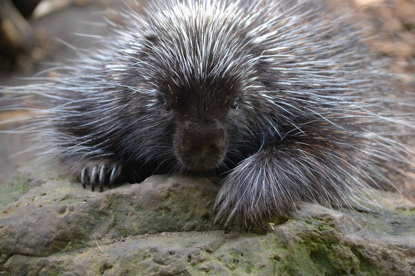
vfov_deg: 6.1
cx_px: 208
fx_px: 2594
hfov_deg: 9.1
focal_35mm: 225
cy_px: 138
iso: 640
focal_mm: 150
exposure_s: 1/125
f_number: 4.8
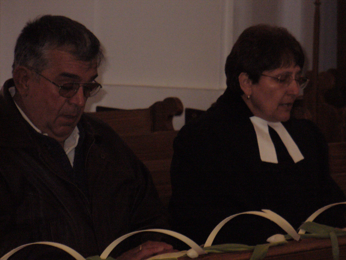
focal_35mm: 222
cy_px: 130
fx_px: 2219
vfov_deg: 6.7
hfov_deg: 8.9
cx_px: 173
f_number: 4.5
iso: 400
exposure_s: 1/60
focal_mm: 36.6
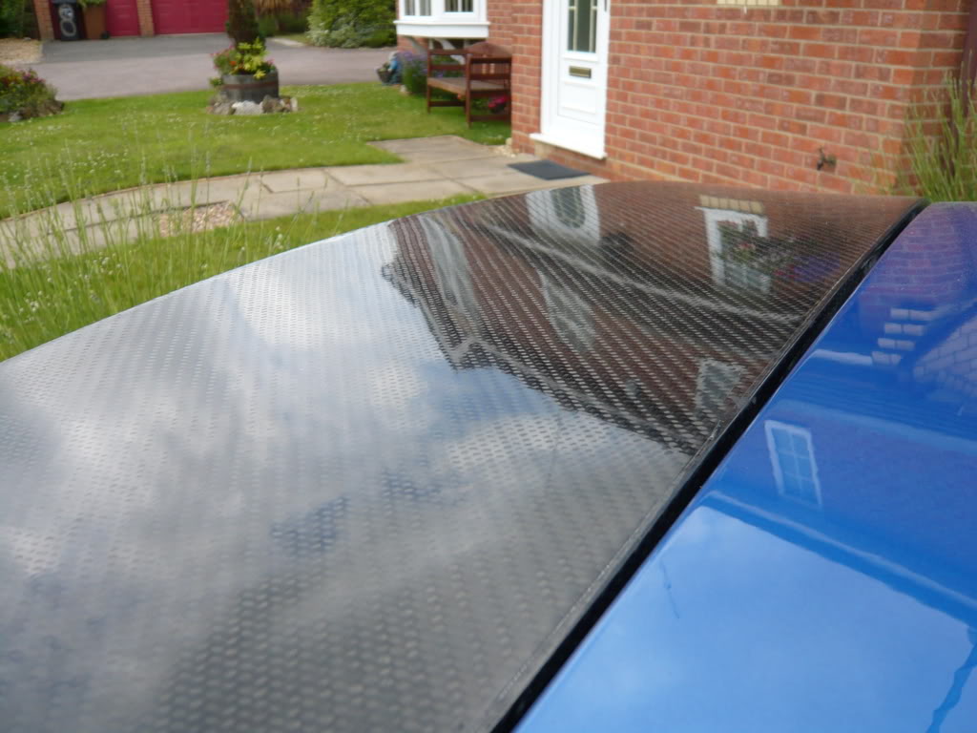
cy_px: 366
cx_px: 488
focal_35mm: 28
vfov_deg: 49.7
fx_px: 790
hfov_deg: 63.4
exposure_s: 1/400
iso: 100
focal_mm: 4.6
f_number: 2.8
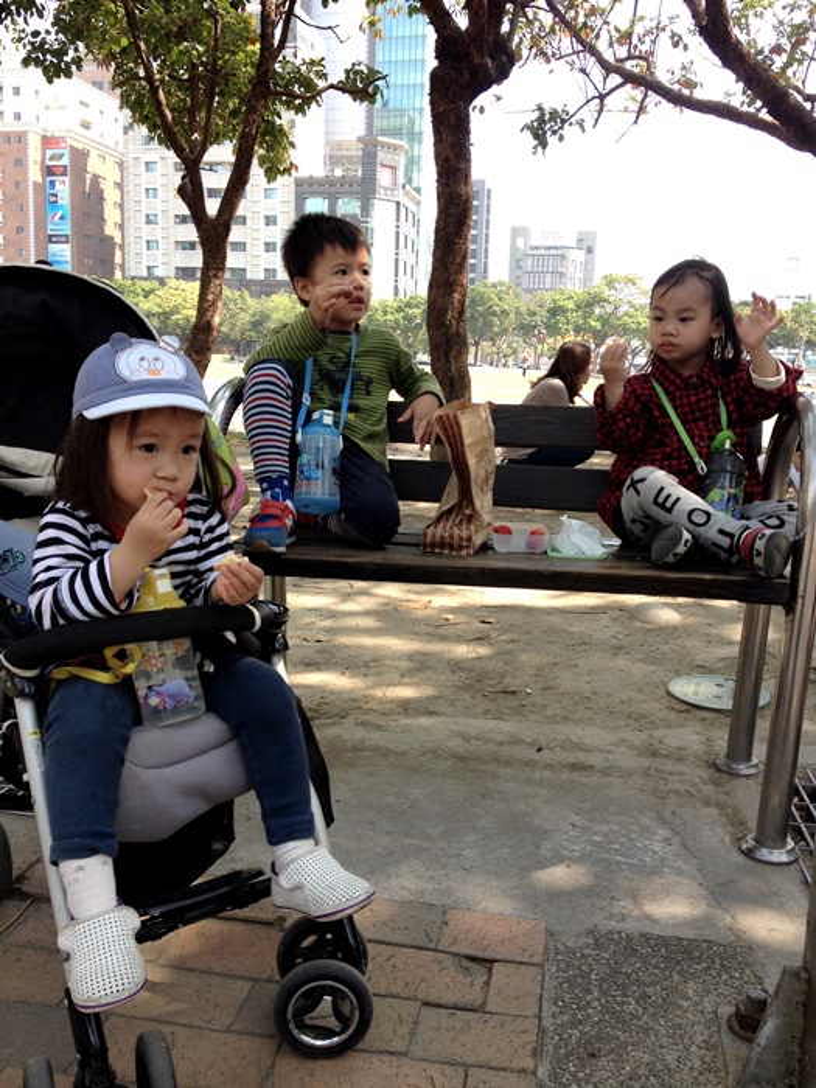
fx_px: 1100
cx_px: 408
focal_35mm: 35
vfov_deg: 52.6
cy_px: 544
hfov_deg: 40.7
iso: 50
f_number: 2.4
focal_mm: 4.28
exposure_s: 1/284
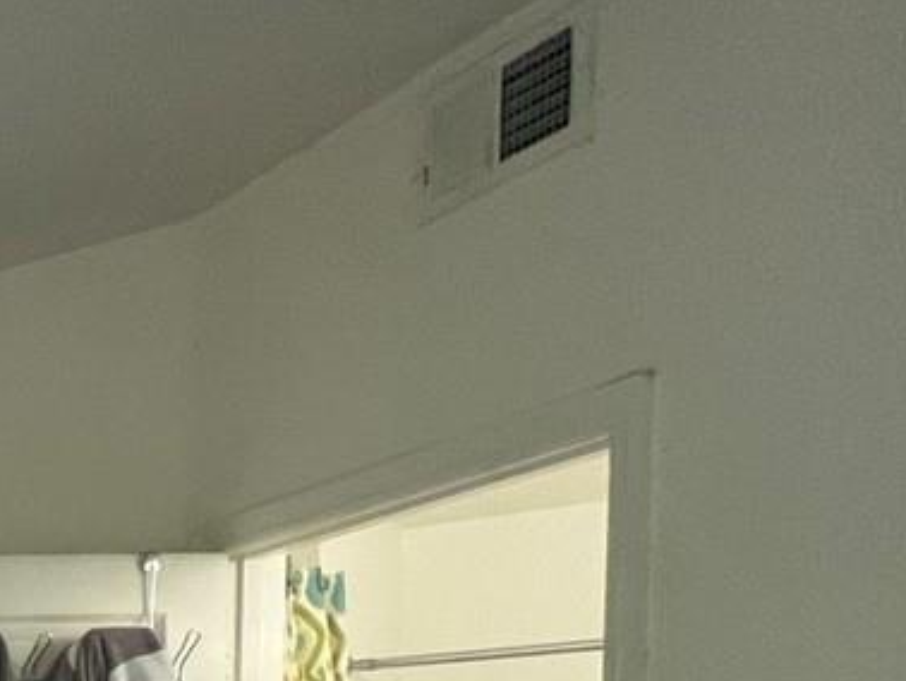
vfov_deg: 22.6
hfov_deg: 19.1
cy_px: 974
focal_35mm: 55
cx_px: -925
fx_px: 1440
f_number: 1.8
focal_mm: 1.57
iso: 160
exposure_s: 1/60
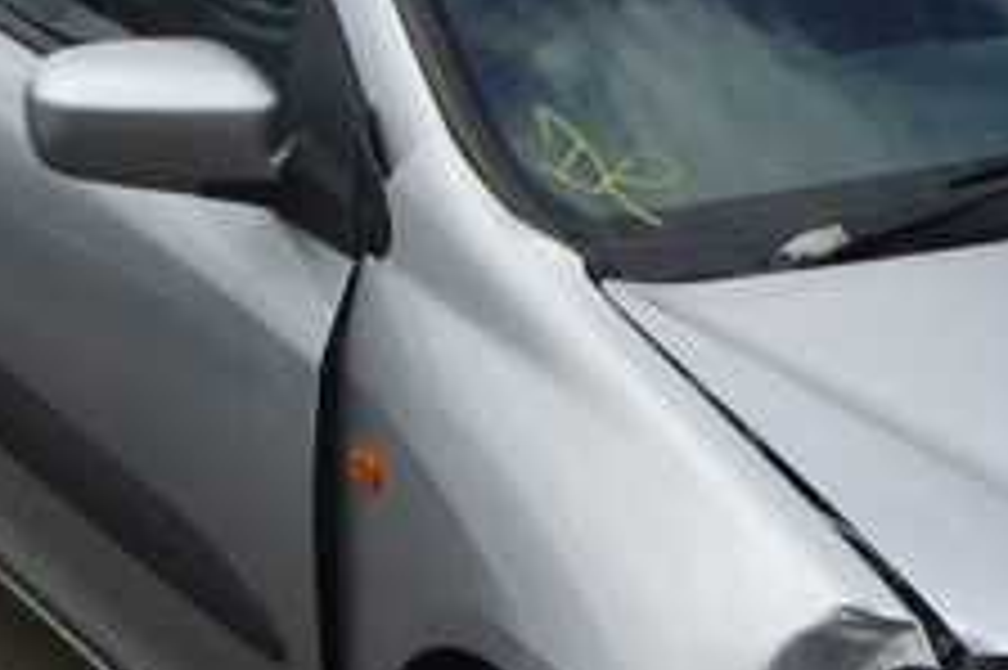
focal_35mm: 101
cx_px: 986
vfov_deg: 13.5
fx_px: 2826
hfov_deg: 19.7
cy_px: 553
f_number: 13
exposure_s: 1/100
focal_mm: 6.07
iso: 100
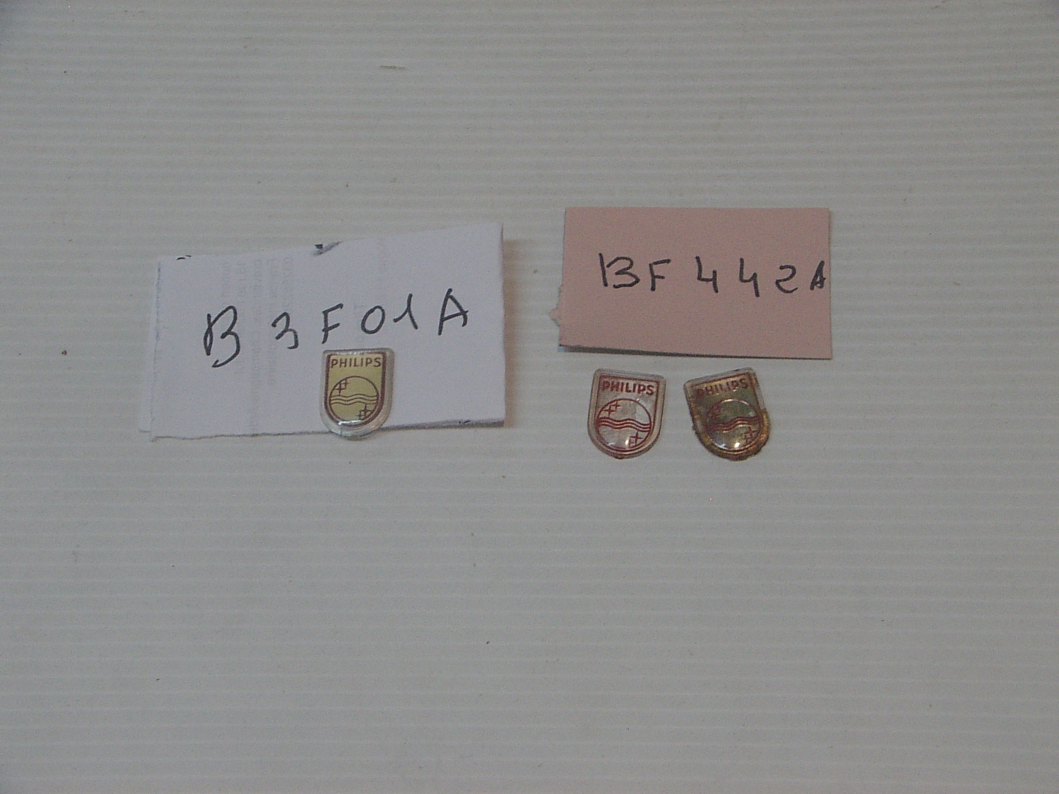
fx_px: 2264
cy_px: 397
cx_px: 530
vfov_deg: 19.9
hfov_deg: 26.3
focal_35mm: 74
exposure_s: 1/35
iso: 200
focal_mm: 11.5
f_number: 3.3
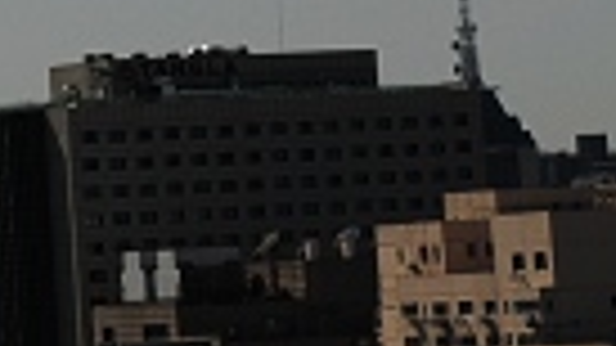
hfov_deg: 6.7
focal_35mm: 321
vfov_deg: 3.7
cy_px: -544
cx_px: -103
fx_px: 5242
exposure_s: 1/1000
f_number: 9
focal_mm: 40
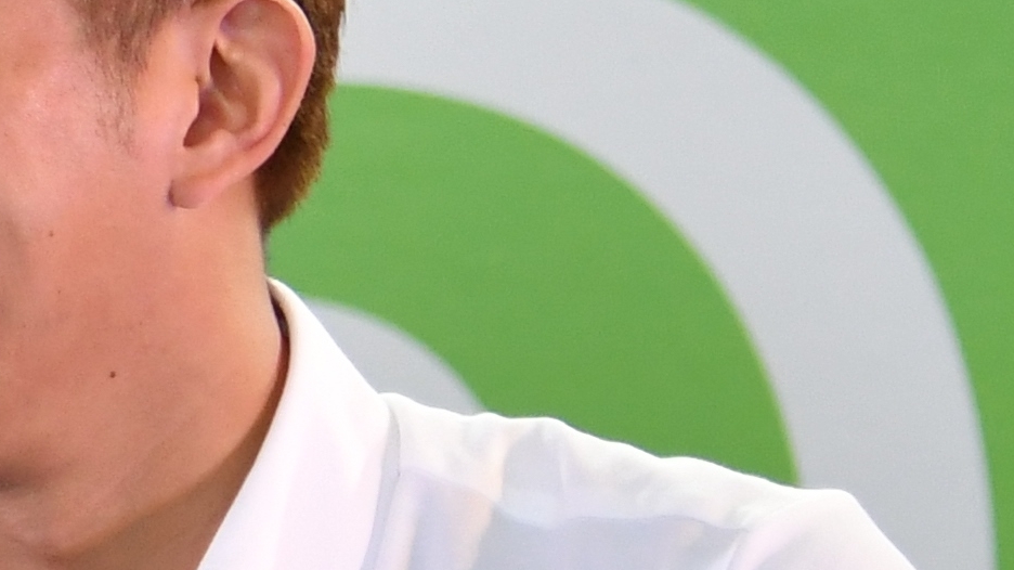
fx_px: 21651
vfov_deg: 1.5
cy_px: 336
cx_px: 132
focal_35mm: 805
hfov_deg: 2.7
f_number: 5.3
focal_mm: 185
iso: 800
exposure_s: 1/250
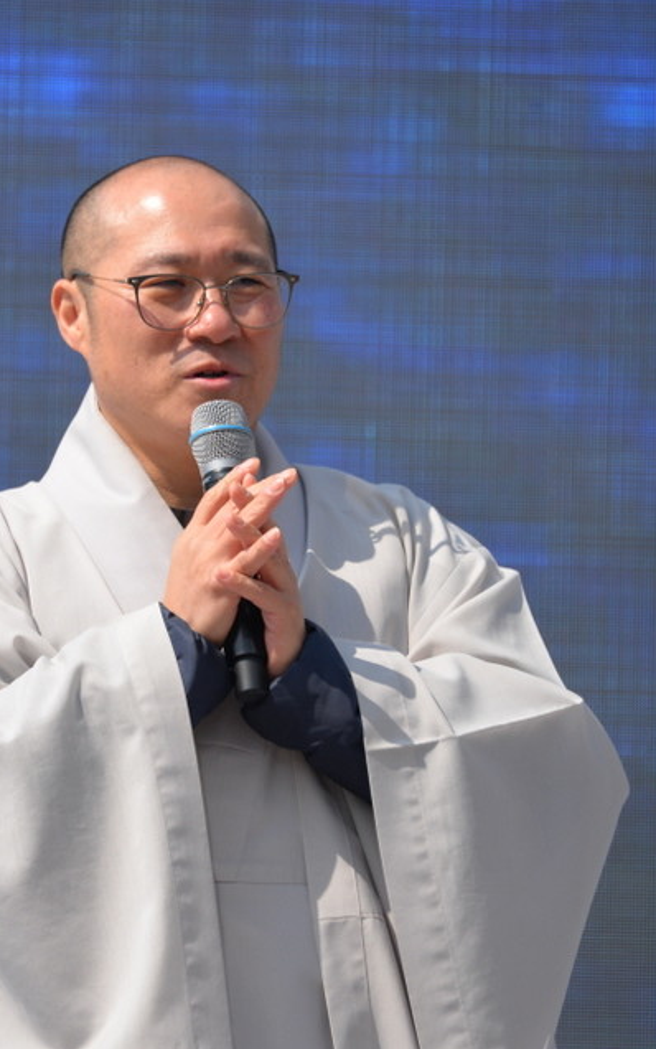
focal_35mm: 461
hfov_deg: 2.9
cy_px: 525
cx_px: 171
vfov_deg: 4.6
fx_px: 13175
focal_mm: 300
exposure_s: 1/2000
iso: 400
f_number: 5.6
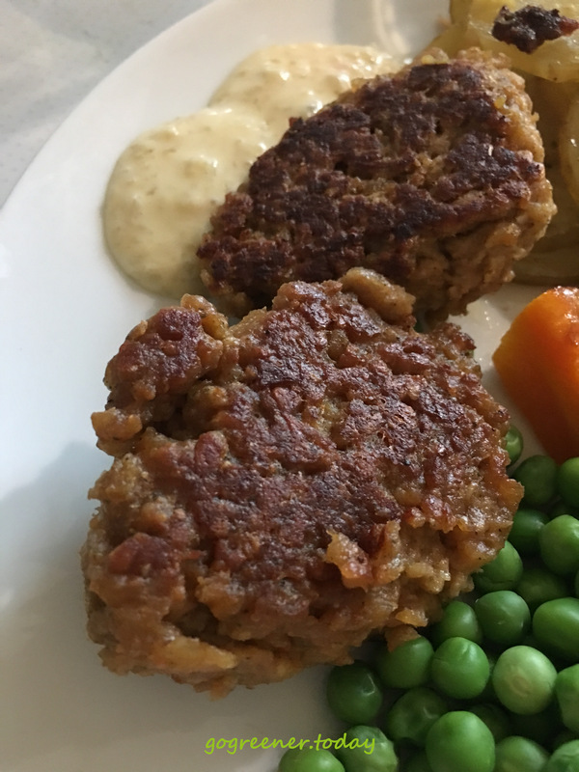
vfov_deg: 61.7
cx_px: 290
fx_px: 647
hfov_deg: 48.2
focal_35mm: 29
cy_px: 386
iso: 160
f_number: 2.2
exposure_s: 1/8
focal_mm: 4.15
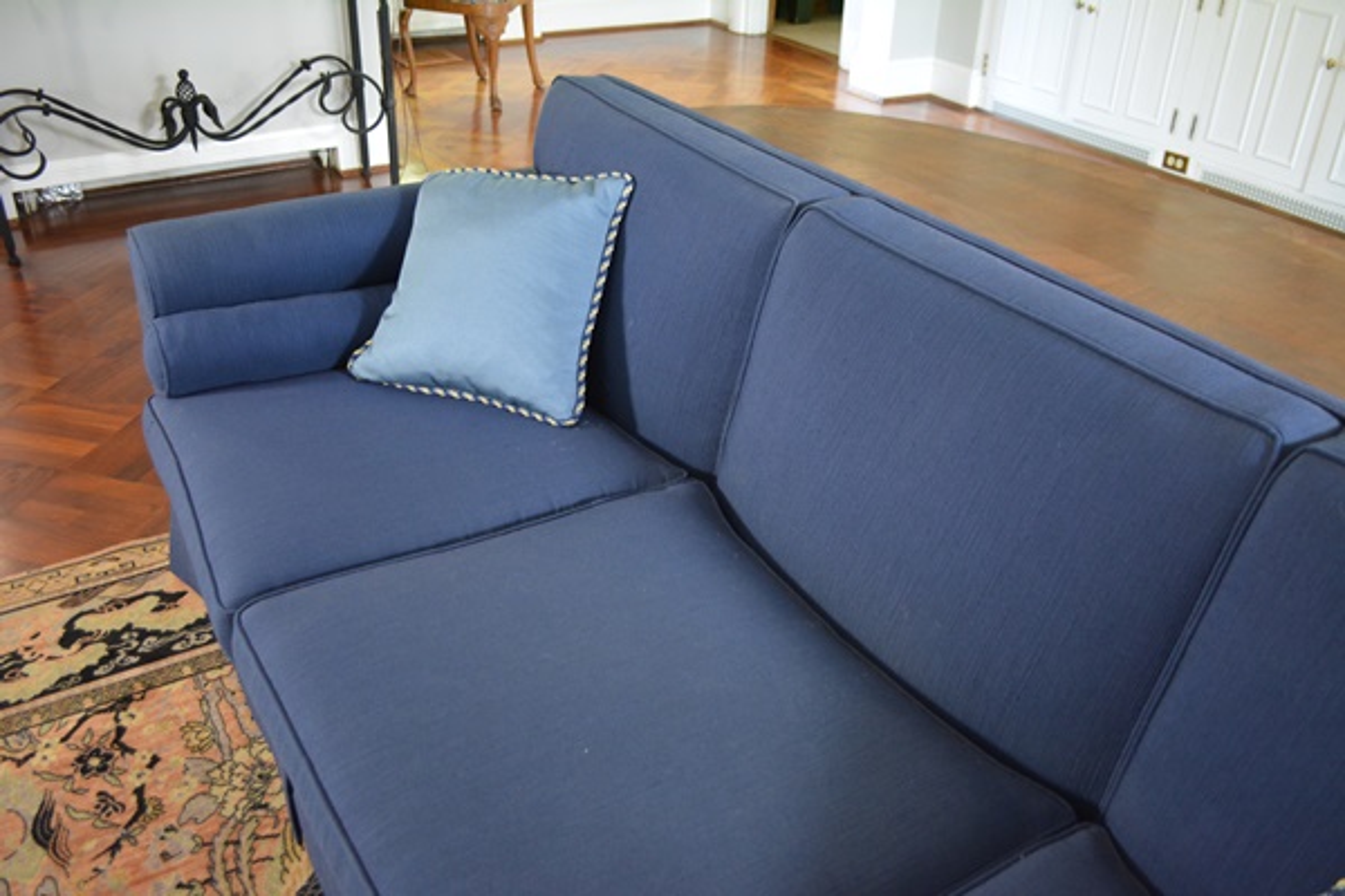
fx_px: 1121
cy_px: 448
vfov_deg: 43.6
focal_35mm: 30
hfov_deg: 61.9
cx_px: 672
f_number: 3.8
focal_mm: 20
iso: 1800
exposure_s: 1/30
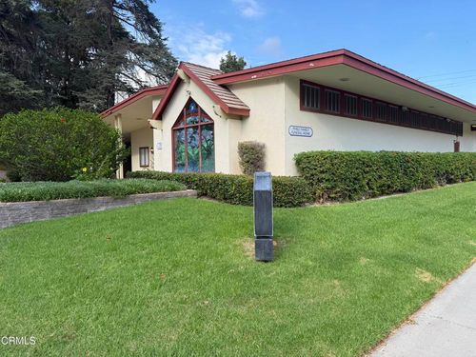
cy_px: 178
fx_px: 330
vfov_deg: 56.8
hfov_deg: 71.6
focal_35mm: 24
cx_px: 238
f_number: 1.78
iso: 100
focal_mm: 6.76
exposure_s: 1/1192
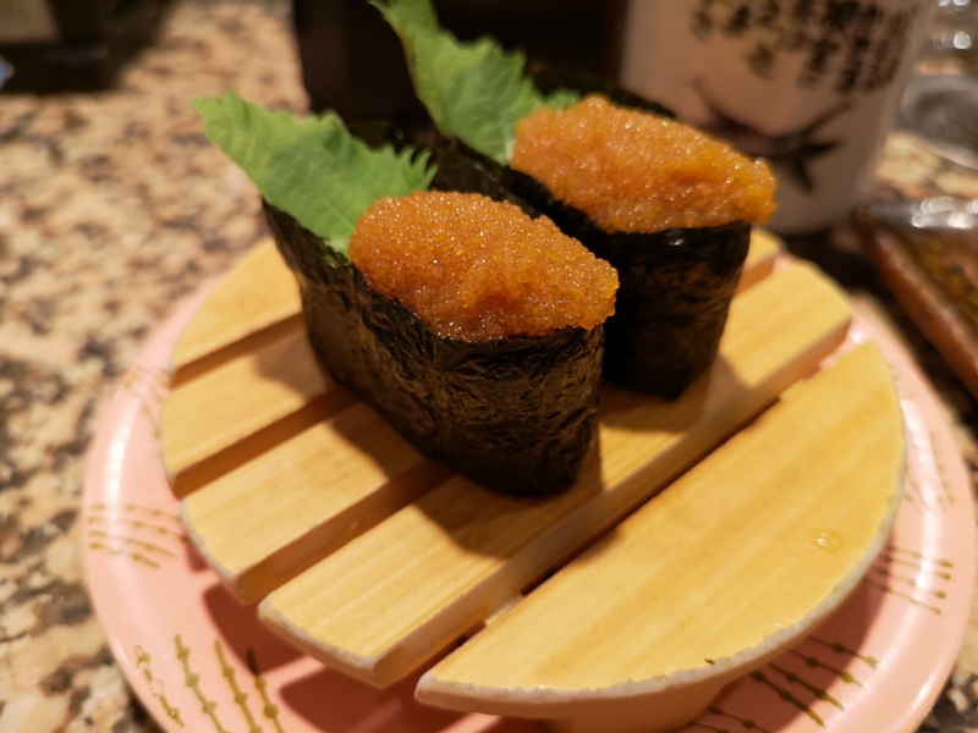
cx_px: 489
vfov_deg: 51.4
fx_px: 763
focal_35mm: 27
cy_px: 366
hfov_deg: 65.3
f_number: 1.8
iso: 64
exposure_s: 1/50
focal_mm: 3.95
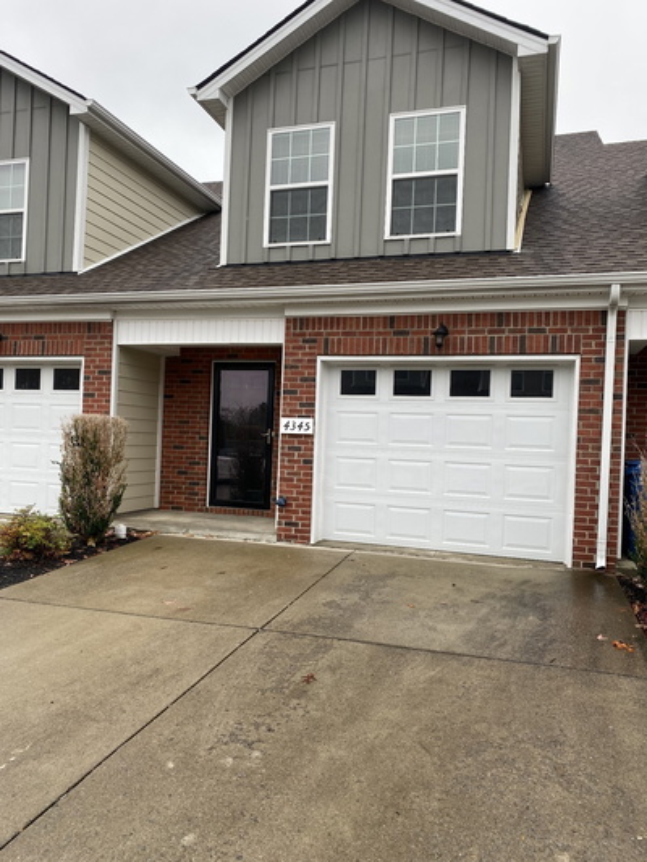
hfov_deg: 53.1
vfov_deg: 67.3
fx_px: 648
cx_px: 324
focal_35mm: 26
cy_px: 431
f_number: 1.8
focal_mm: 4.25
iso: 32
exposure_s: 1/161
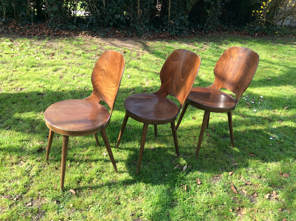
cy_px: 110
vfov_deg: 44.1
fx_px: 273
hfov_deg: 56.9
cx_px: 148
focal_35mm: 32
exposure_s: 1/243
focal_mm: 3.3
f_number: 2.4
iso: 32
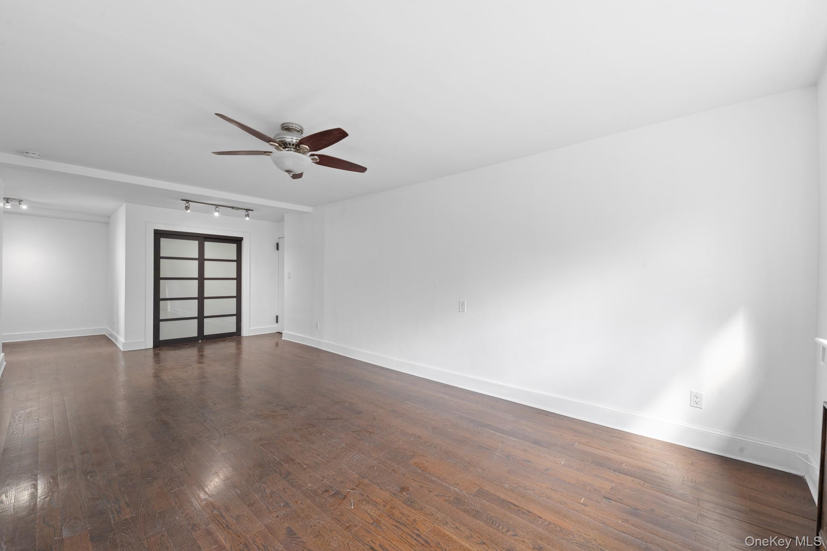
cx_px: 414
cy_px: 276
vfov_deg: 81.2
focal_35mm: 14
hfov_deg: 104.3
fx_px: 322
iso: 500
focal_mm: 14
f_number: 10
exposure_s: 1/2.5
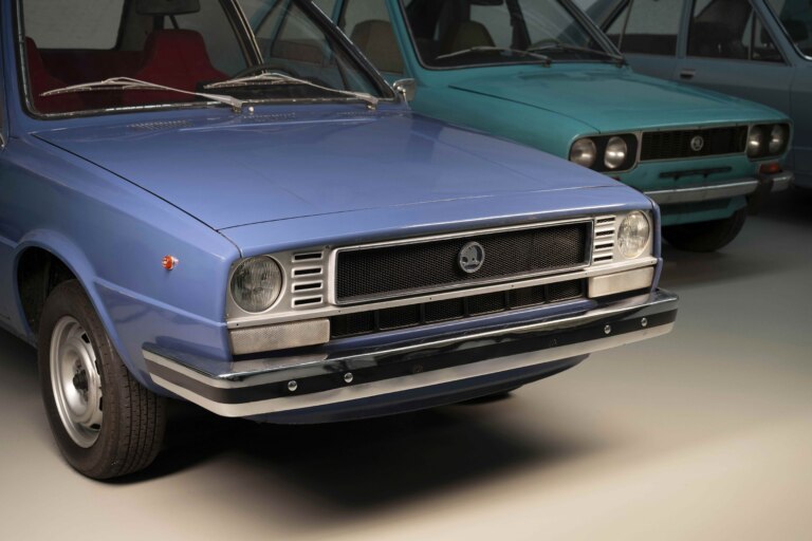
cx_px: 406
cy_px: 270
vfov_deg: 24.2
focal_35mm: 56
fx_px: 1263
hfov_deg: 35.6
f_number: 5.6
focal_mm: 56
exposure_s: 1/15
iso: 500
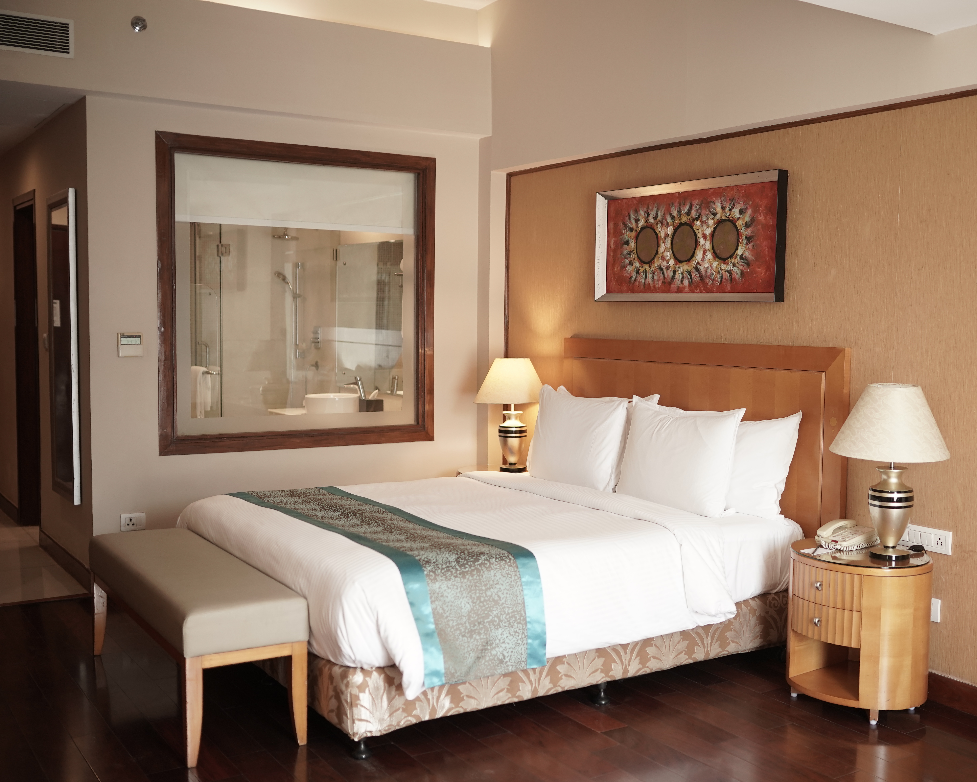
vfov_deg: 37.3
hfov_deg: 45.5
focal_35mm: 40
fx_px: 1157
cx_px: 585
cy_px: 395
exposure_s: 1/500
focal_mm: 35
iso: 800
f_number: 1.6
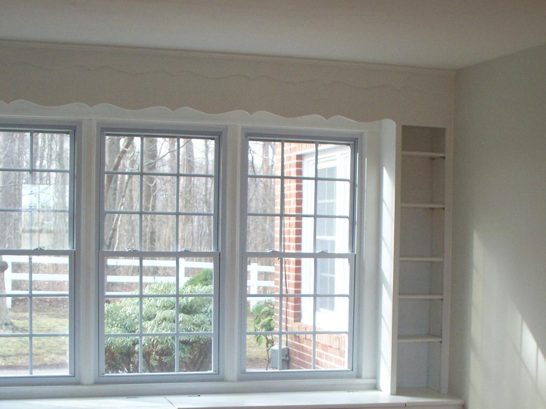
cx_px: 301
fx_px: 1057
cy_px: 300
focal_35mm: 67
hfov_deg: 29.0
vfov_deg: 21.8
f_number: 2.8
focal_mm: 7.54
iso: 125
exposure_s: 1/60
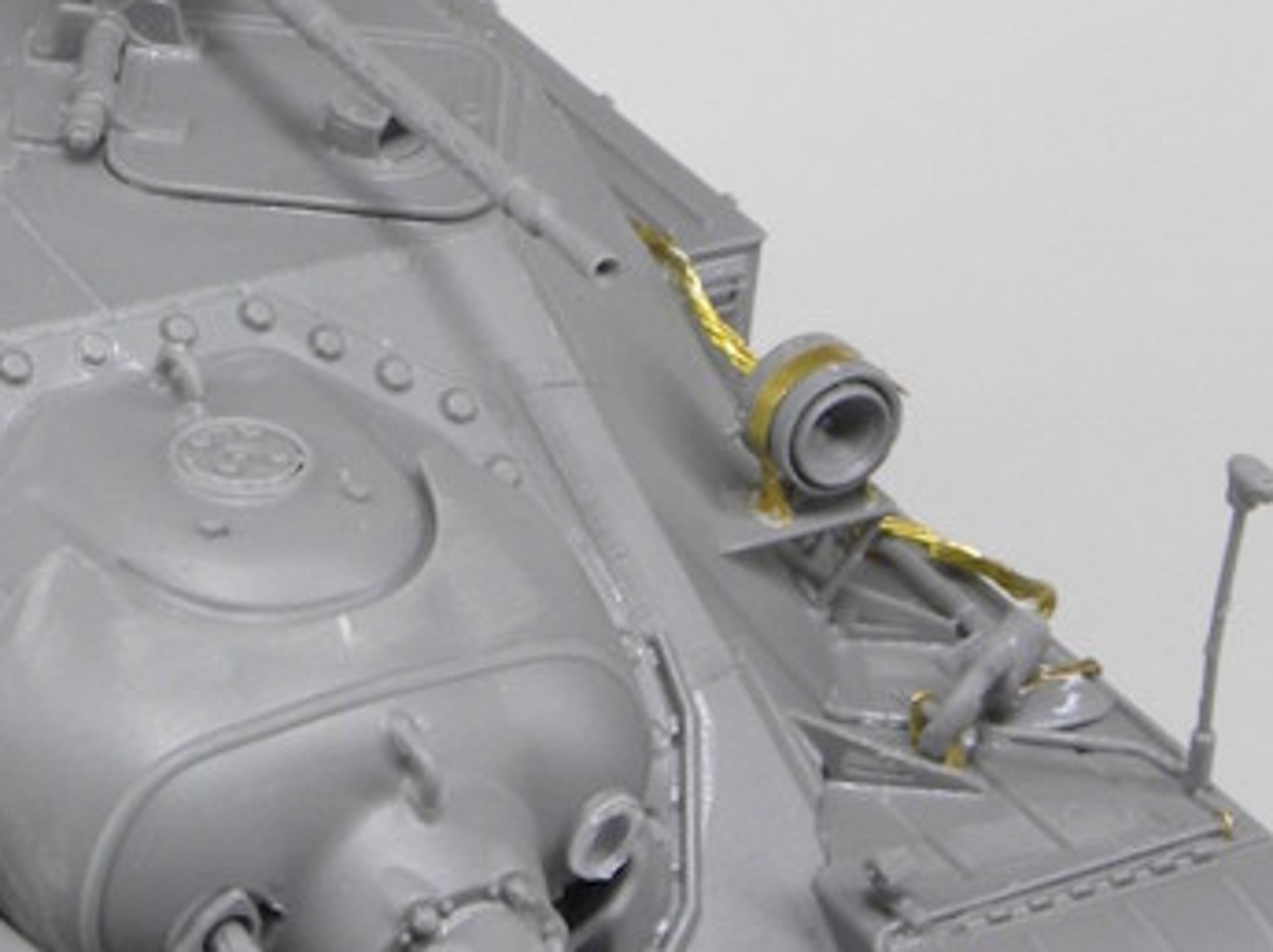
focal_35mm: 163
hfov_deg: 12.0
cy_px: 413
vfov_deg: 9.1
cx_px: -92
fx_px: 5988
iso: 99
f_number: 8
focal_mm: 9.2
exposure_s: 1/16.8
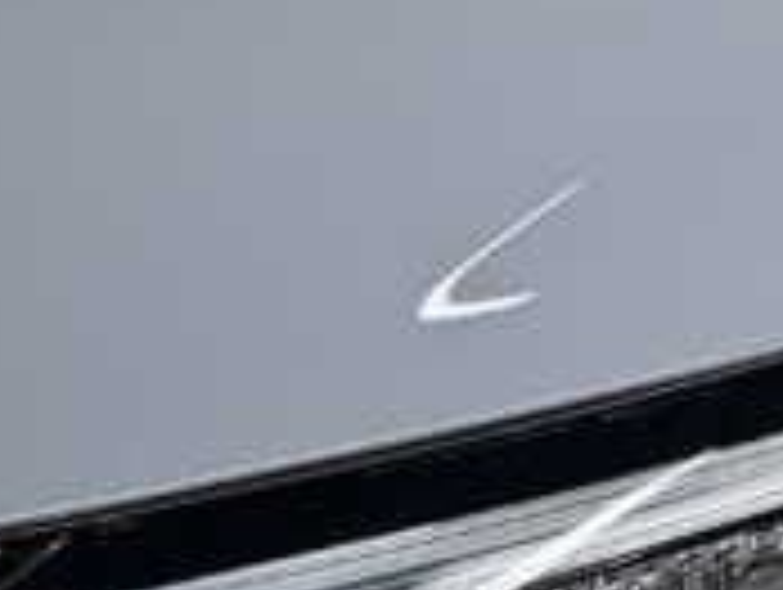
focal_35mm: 153
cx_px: 72
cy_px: 766
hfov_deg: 12.8
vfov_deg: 9.5
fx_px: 3466
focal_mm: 5.96
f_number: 1.6
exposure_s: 1/120
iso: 64
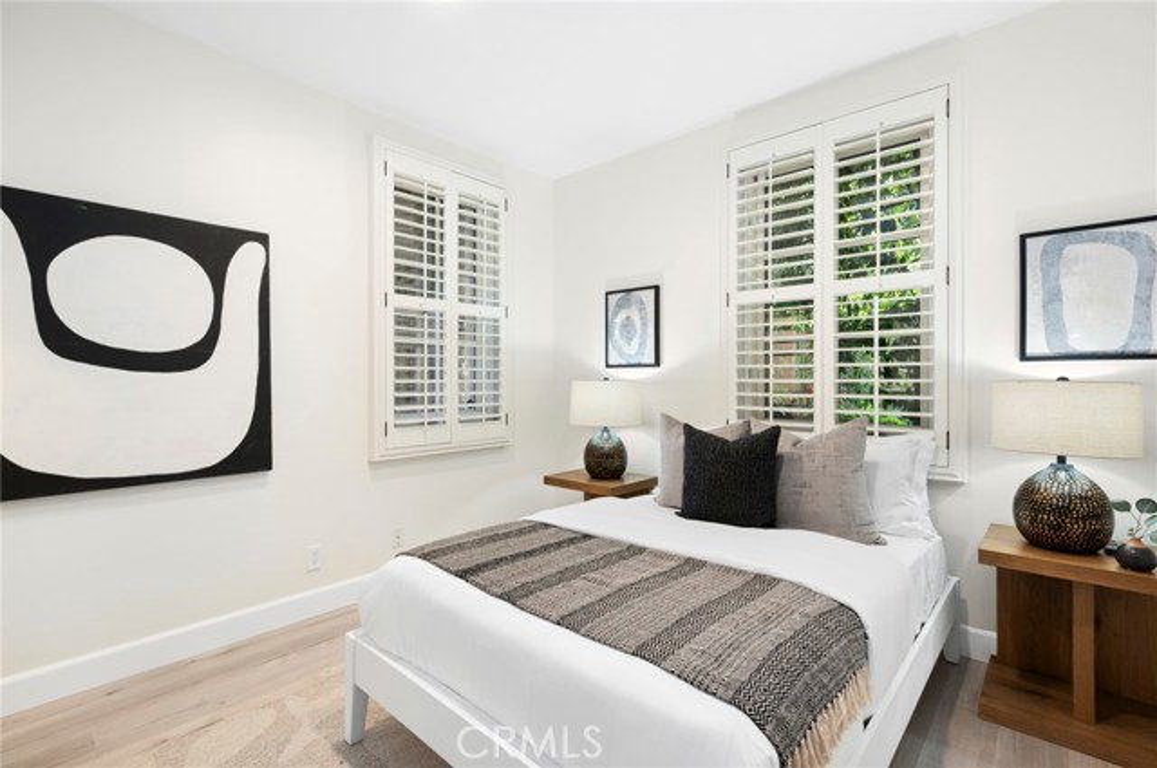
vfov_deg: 73.6
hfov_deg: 96.8
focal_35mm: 16
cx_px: 578
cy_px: 384
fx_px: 514
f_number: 9
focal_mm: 16
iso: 320
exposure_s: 1/3.33
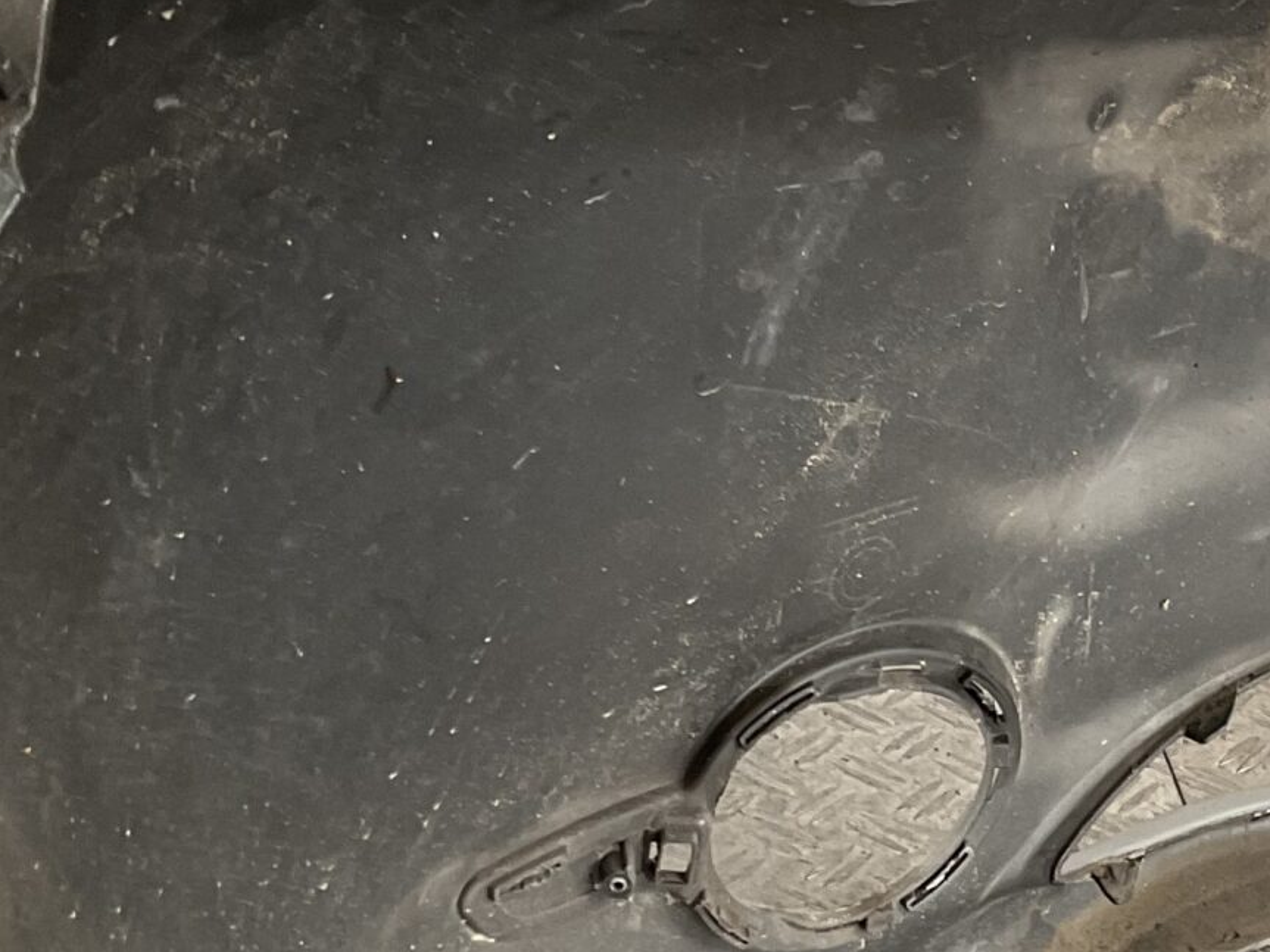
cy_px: 764
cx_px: 1154
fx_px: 3155
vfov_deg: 17.0
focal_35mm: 86
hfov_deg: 22.2
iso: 50
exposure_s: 1/60
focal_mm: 3
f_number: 1.8
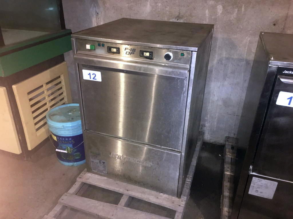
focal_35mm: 29
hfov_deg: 61.7
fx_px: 245
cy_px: 110
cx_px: 146
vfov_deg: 48.2
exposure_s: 1/16
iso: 200
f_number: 2.2
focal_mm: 4.15
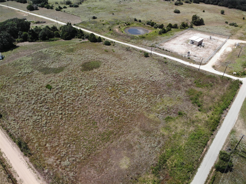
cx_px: 123
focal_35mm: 24
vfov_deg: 56.8
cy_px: 92
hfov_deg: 71.6
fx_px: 170
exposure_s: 1/226
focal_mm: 4.5
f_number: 2.8
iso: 128
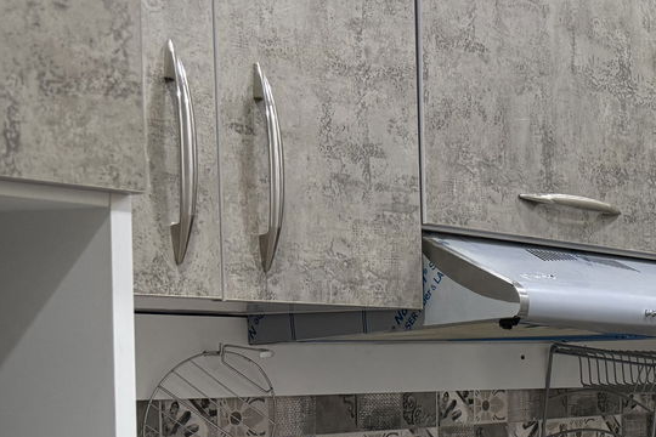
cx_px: 948
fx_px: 1348
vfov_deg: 18.1
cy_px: 397
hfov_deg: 22.9
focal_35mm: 74
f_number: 1.78
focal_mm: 6.76
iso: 200
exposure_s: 1/100
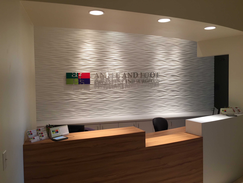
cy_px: 92
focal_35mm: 29
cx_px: 122
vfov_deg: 48.2
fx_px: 204
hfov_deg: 61.7
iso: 40
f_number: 2.2
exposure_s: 1/60
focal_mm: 4.15
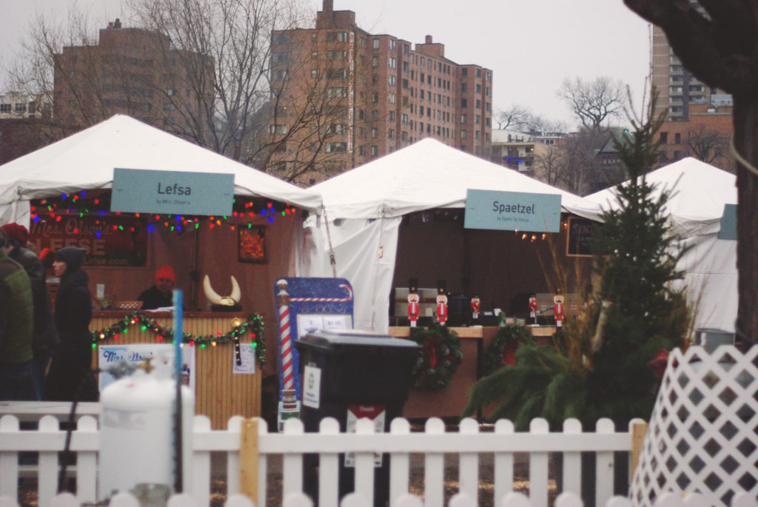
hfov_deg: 27.0
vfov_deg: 18.2
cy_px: 254
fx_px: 1581
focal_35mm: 75
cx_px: 379
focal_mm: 50
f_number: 1.7
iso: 800
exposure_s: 1/1500
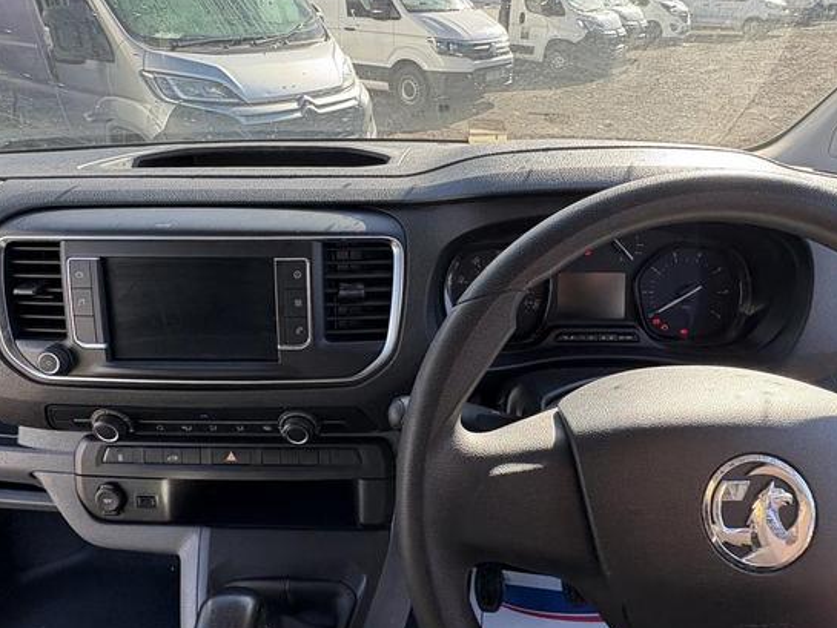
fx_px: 556
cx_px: 438
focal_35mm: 23
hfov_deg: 73.9
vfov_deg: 58.9
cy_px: 304
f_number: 2.2
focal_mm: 2.22
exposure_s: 1/157
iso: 40
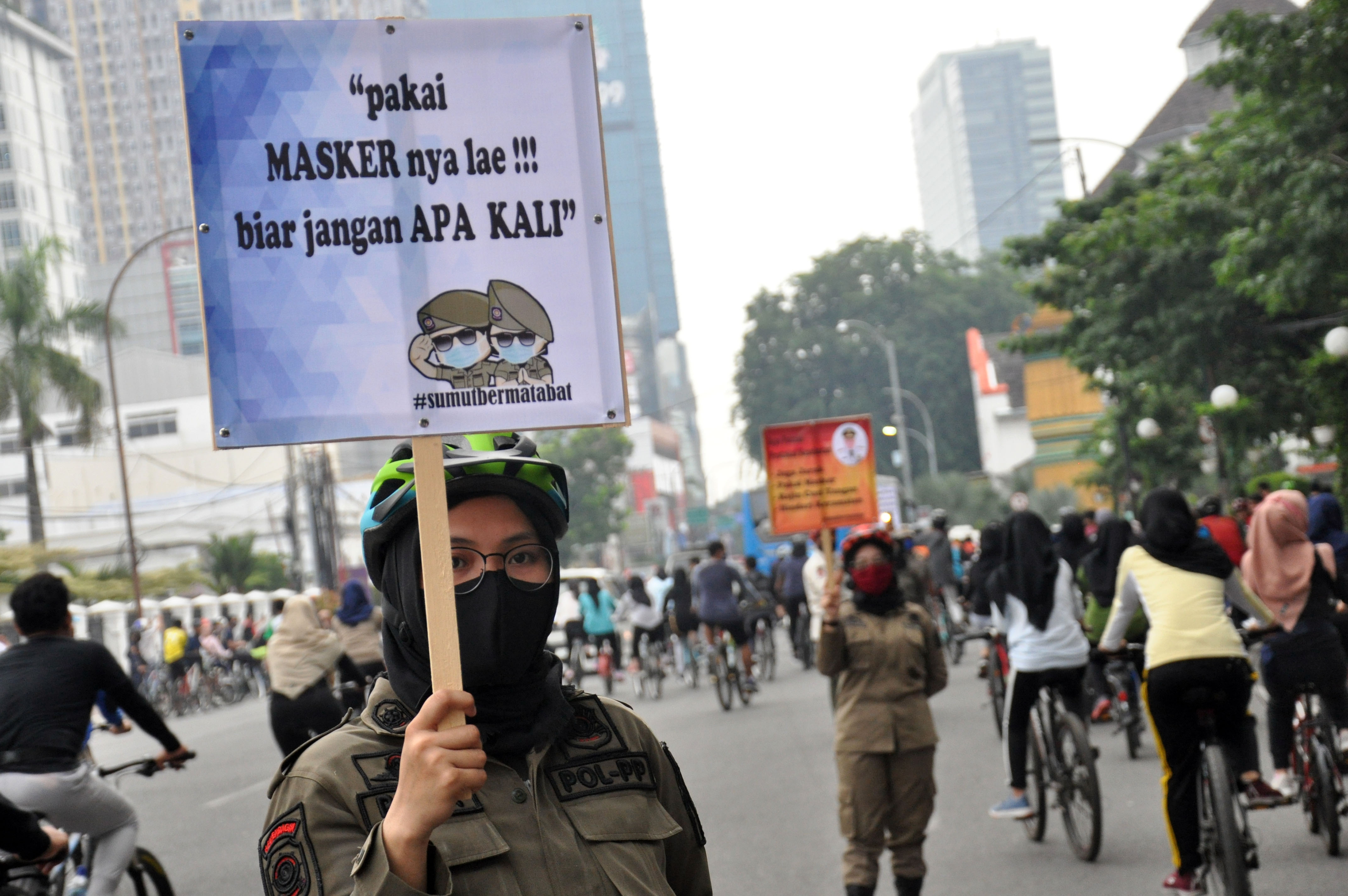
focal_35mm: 75
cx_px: 674
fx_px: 2805
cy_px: 448
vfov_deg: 18.1
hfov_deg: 27.0
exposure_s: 1/125
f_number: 5
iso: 800
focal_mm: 50
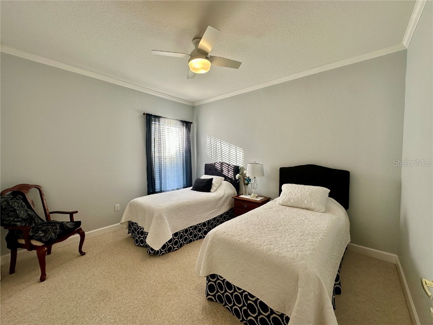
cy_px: 162
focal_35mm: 14
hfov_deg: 102.1
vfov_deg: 85.7
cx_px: 216
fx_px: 175
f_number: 2.2
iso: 50
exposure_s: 1/99
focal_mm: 2.22
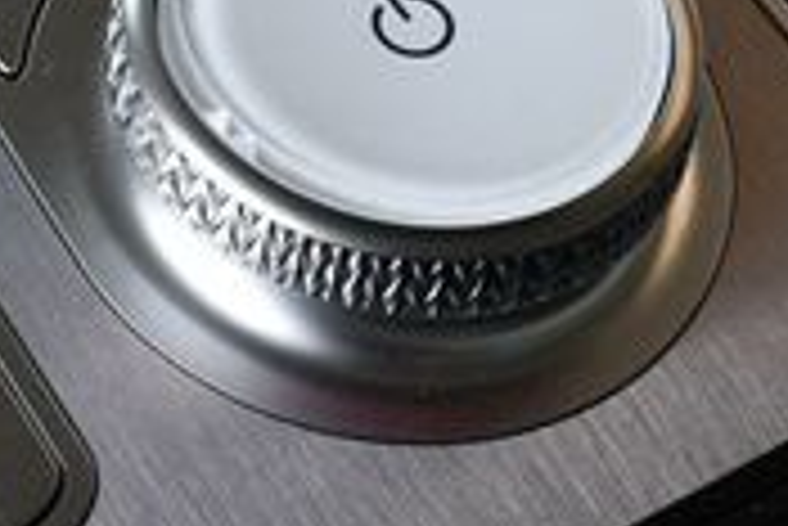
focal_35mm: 132
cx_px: 234
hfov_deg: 15.5
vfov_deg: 10.4
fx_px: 2892
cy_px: 148
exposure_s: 1/250
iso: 400
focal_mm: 18
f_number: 5.6
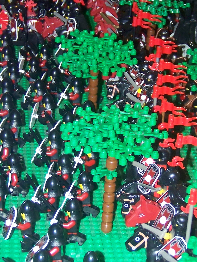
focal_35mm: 126
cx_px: 128
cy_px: 135
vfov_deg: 15.6
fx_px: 956
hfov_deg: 11.8
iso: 200
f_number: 3.2
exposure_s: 1/30
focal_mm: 10.5
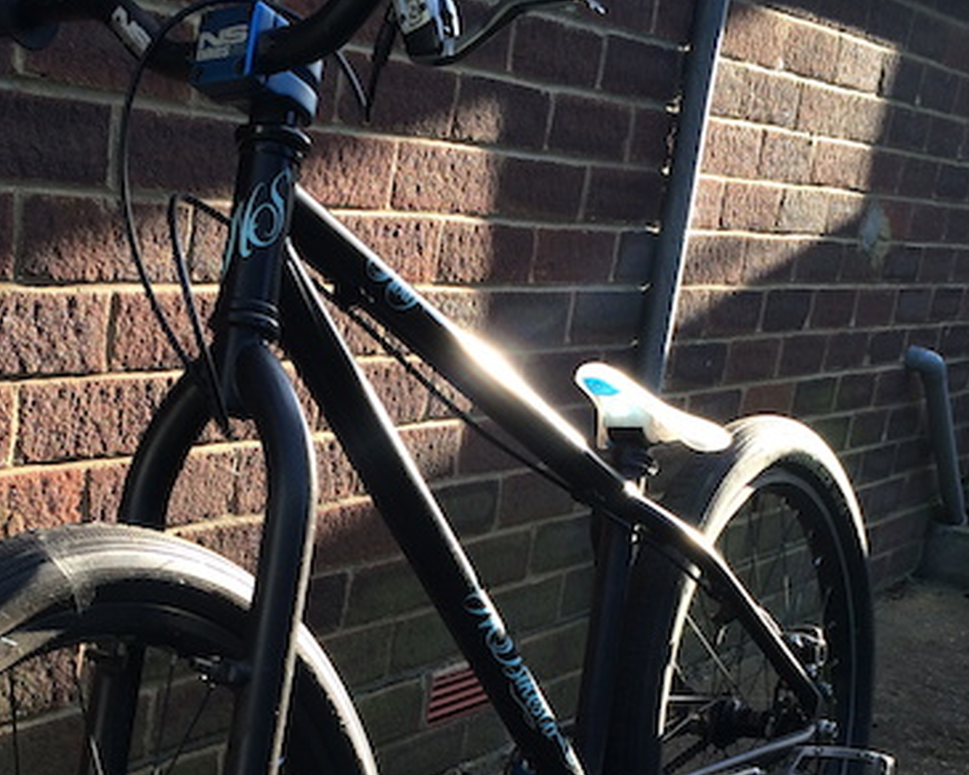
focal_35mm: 62
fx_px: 1778
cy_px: 770
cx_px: 342
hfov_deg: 30.3
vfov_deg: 23.6
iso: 32
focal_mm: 4.15
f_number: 2.2
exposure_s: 1/170
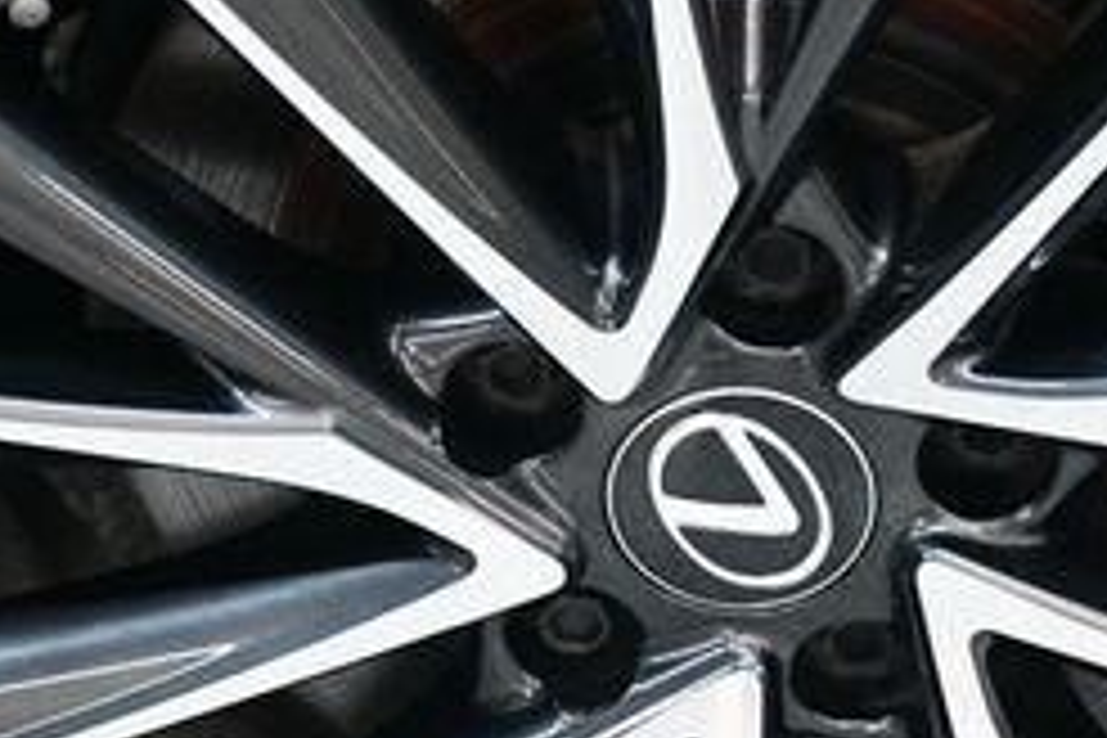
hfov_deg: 11.8
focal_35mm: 174
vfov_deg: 7.9
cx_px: 706
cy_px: 513
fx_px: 5350
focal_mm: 45
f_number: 4.5
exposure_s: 1/80
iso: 3200
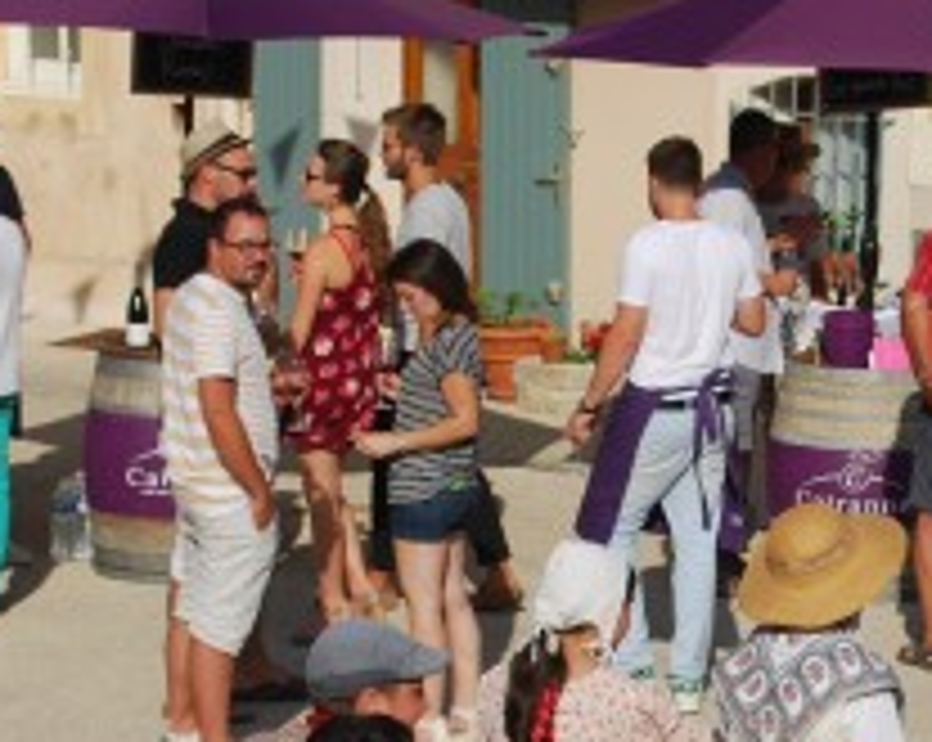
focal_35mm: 166
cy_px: 461
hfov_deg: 11.6
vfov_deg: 9.3
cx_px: 801
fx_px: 4572
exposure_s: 1/320
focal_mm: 38
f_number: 9
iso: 100
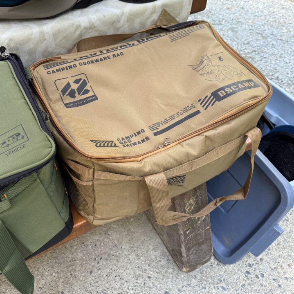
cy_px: 116
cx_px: 137
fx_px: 298
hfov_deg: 52.5
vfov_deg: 52.1
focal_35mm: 31
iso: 200
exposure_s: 1/70
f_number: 1.78
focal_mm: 6.76
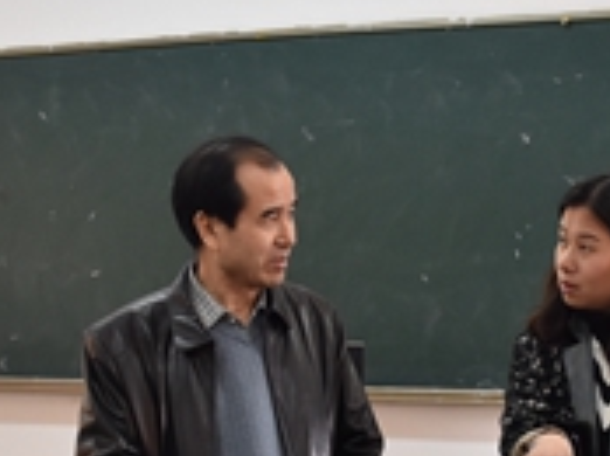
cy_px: 396
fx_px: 1461
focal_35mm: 83
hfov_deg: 23.4
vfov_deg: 17.5
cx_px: 445
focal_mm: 20
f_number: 3.5
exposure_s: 1/90
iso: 1100
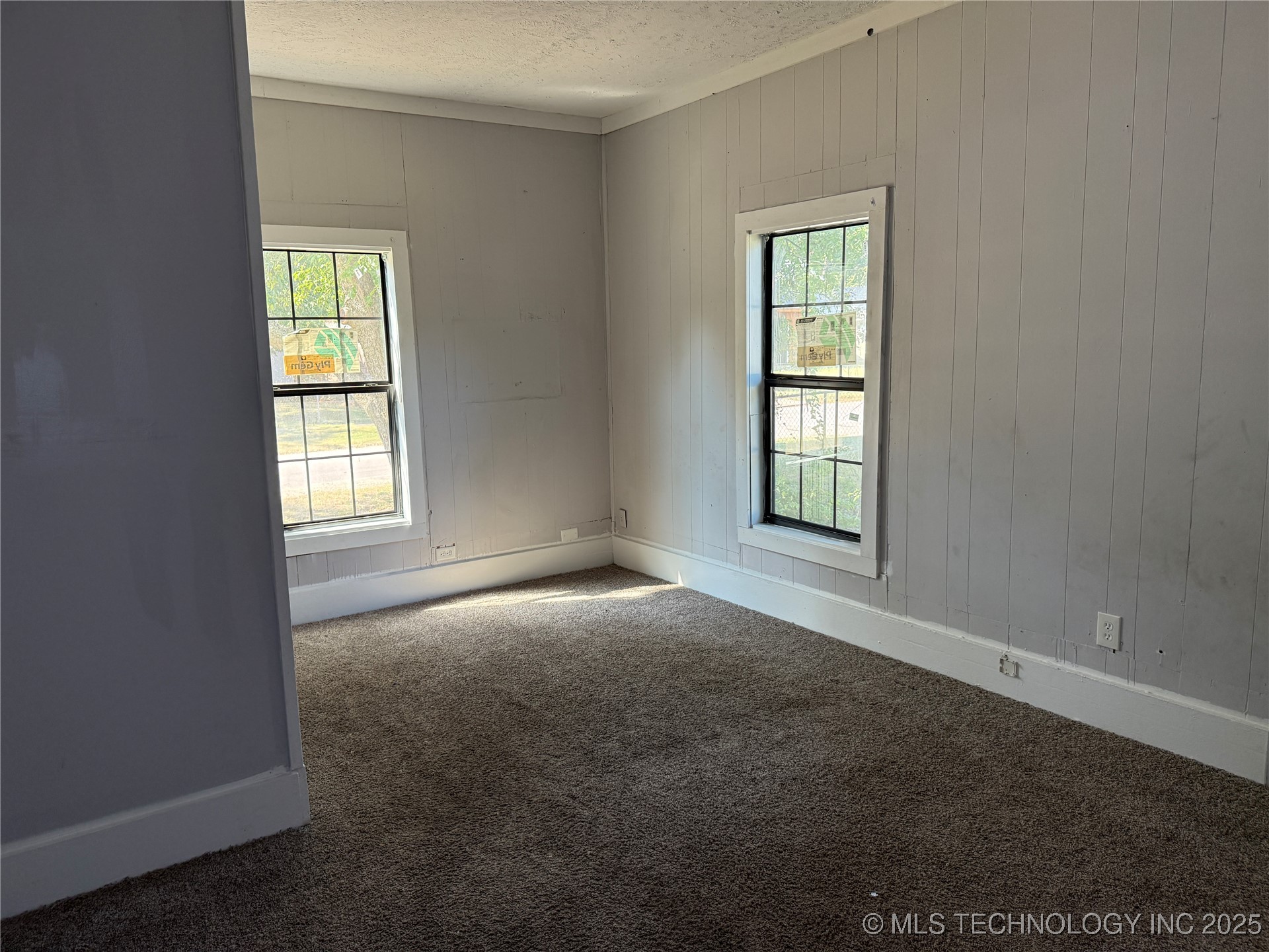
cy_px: 476
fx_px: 880
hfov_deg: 71.6
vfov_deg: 56.8
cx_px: 634
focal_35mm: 24
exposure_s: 1/149
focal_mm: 6.76
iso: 200
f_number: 1.78
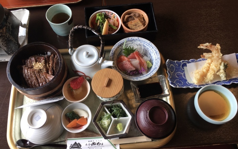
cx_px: 120
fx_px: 201
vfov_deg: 40.6
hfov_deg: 61.2
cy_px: 82
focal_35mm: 31
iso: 32
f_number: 2.2
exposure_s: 1/60
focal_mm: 4.15
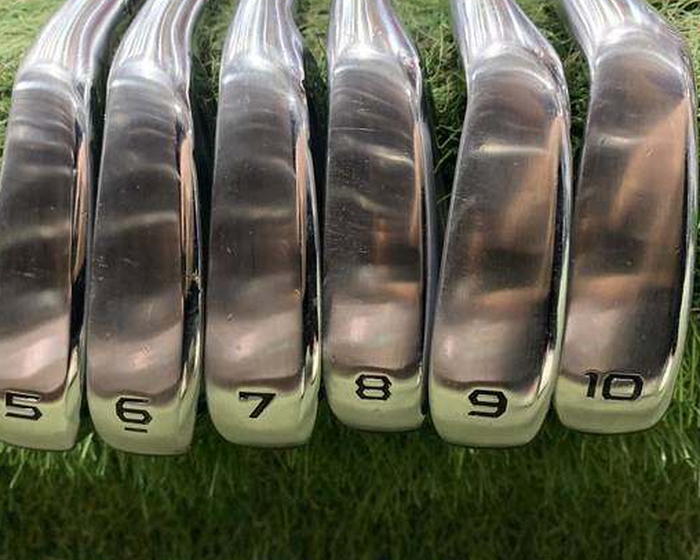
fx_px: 663
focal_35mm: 32
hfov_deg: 55.6
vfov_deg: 45.8
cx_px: 316
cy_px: 268
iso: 400
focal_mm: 4.25
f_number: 1.8
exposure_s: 1/40
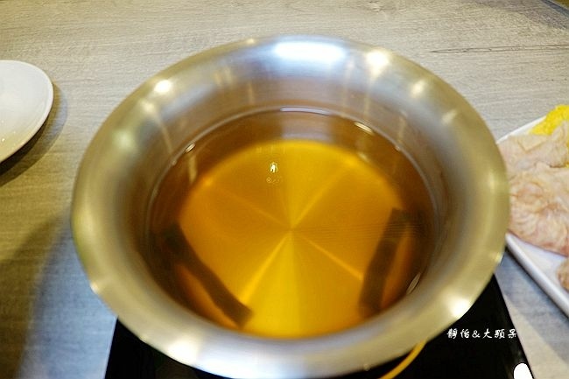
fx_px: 379
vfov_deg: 53.1
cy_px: 190
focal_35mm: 24
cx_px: 284
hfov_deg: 73.8
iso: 125
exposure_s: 1/30
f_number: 2.8
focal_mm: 9
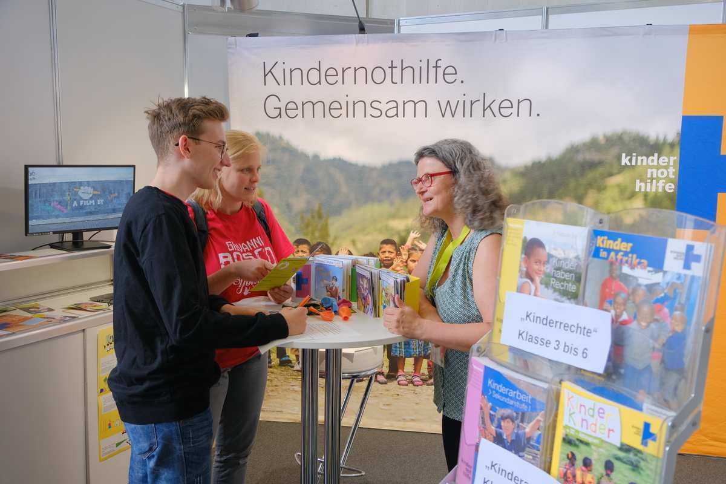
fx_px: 645
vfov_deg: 41.1
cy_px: 242
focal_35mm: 32
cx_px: 363
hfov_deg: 58.7
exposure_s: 1/40
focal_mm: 21.2
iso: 320
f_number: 4
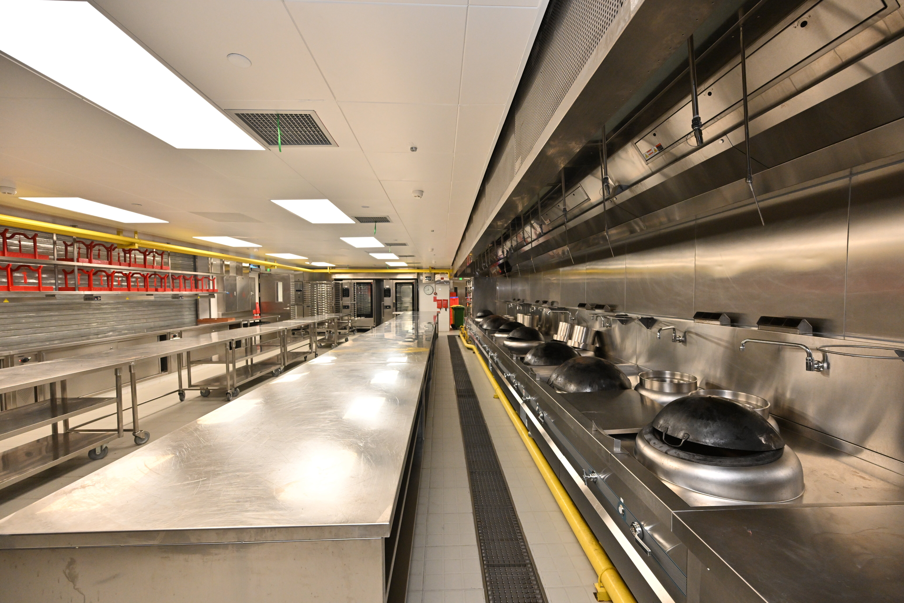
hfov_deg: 104.3
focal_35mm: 14
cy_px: 302
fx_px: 352
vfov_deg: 81.2
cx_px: 452
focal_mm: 14
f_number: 5.6
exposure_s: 1/160
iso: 1600
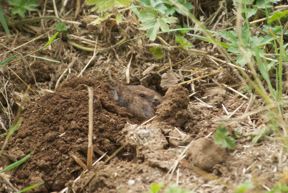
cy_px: 96
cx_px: 144
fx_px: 4805
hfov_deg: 3.4
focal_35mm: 600
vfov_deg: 2.3
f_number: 5.6
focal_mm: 400
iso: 1000
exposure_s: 1/1250
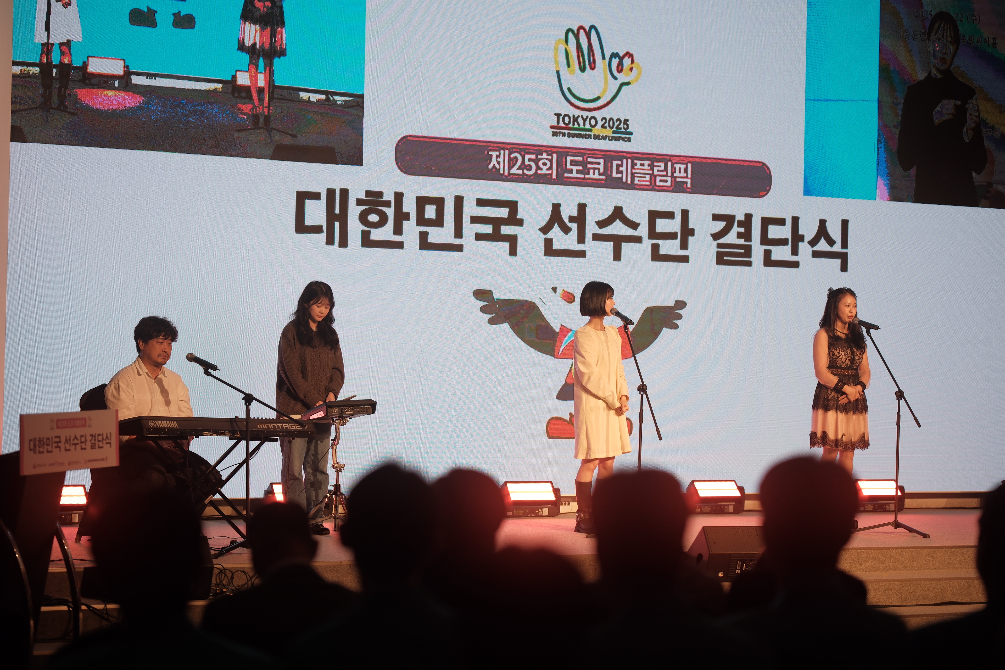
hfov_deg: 24.2
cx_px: 502
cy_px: 335
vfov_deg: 16.3
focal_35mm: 84
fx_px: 2345
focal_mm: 56
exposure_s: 1/280
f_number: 1.4
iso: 125
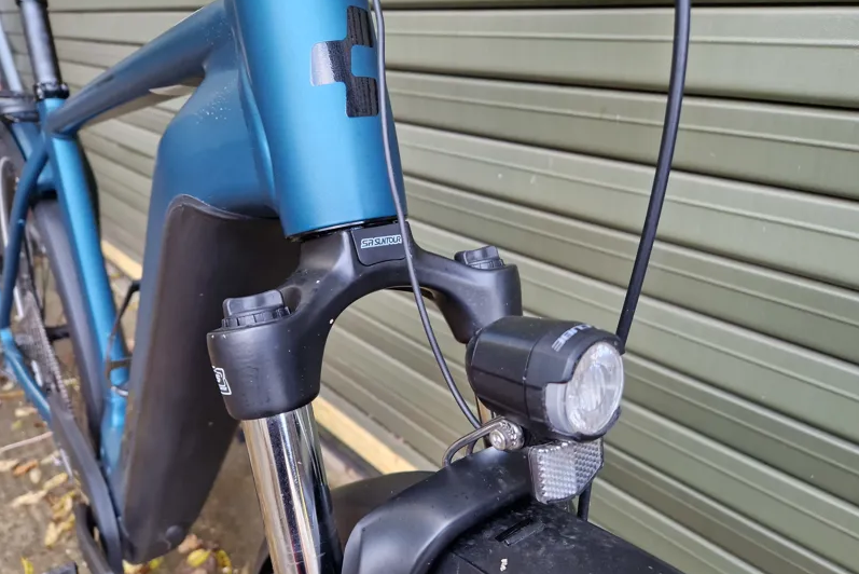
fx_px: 573
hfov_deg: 73.7
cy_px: 298
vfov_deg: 53.2
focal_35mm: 24
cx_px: 430
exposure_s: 1/100
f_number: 1.8
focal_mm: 5.4
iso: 160
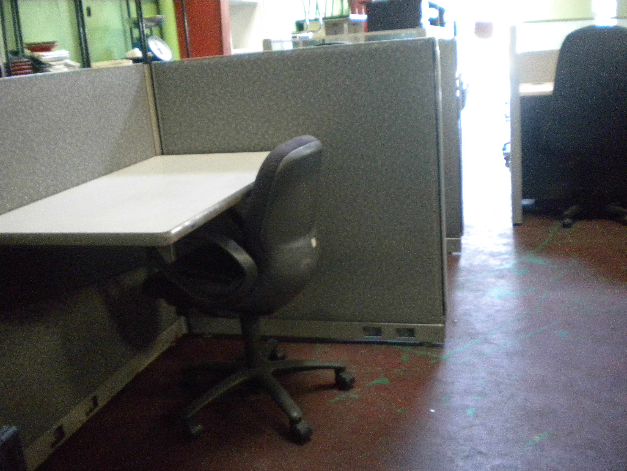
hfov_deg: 52.6
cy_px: 236
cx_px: 314
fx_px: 634
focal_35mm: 35
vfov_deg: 40.7
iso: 679
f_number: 3.1
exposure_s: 1/8.8
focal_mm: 6.3
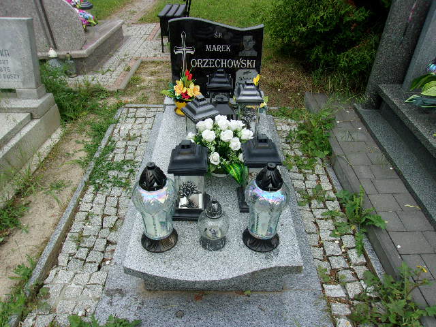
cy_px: 164
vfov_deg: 51.4
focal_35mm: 27
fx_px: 340
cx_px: 218
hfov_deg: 65.3
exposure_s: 1/40
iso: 80
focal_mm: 4.9
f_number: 10.4
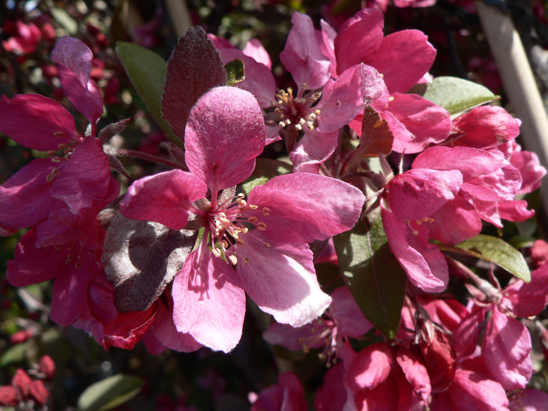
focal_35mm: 36
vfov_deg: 39.7
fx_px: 570
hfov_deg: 51.4
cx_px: 274
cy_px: 206
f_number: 4
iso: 80
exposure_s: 1/320
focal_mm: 6
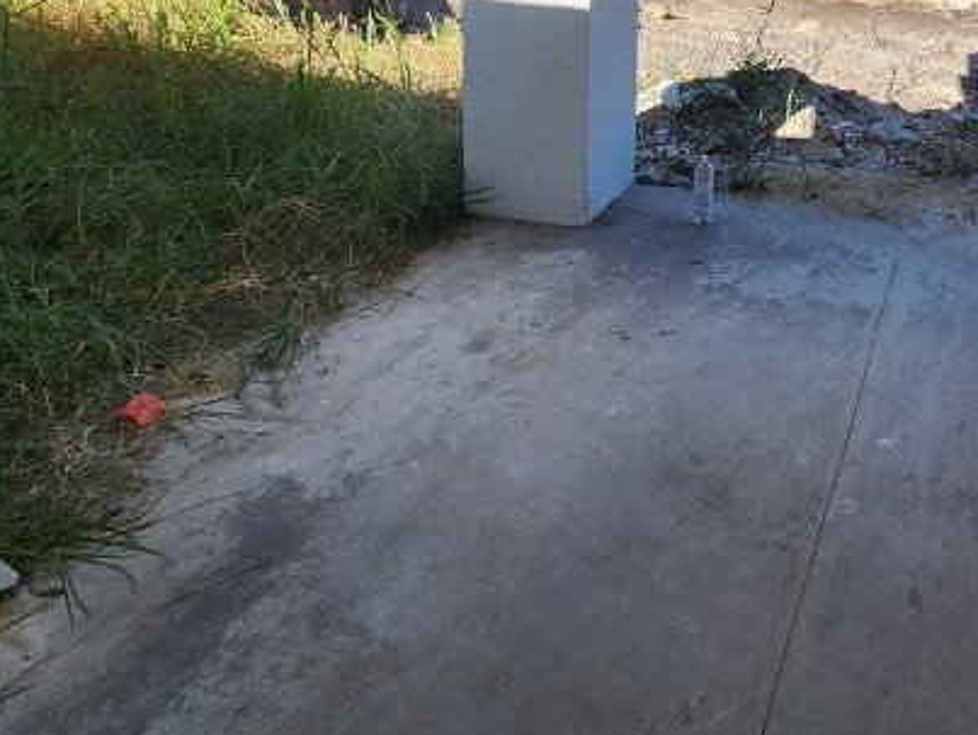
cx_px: 980
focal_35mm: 33
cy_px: -46
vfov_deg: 37.1
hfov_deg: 46.3
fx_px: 933
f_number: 2.2
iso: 50
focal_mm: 2.2
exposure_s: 1/652
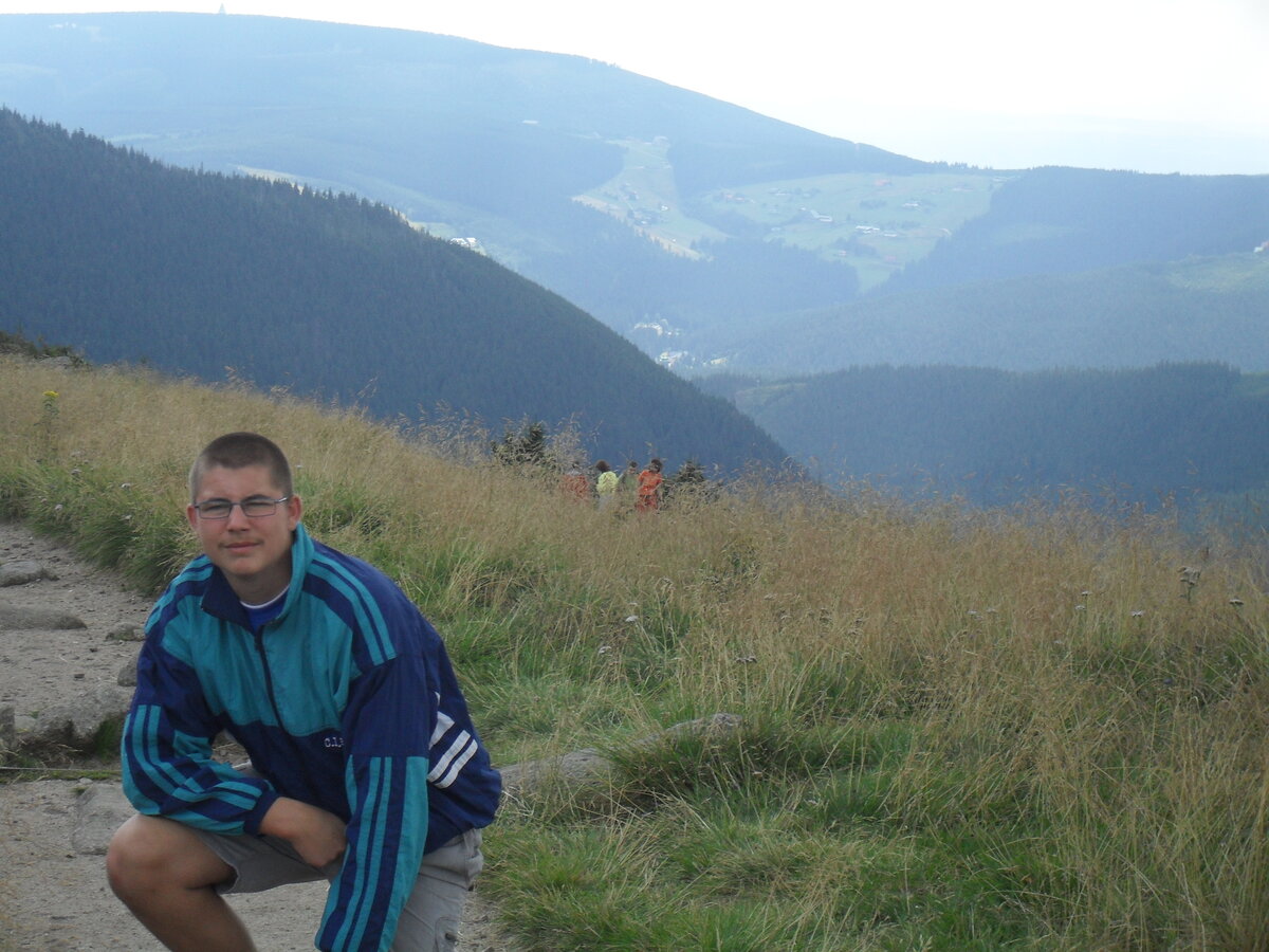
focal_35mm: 105
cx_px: 634
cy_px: 476
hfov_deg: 18.7
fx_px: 3849
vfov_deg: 14.1
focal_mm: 18.9
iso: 100
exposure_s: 1/180
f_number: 5.8
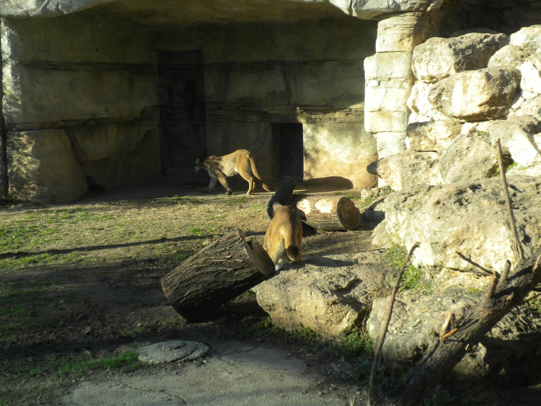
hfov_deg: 36.8
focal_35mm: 52
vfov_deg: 28.0
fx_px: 813
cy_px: 203
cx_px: 270
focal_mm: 9.1
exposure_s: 1/163
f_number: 4.3
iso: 64
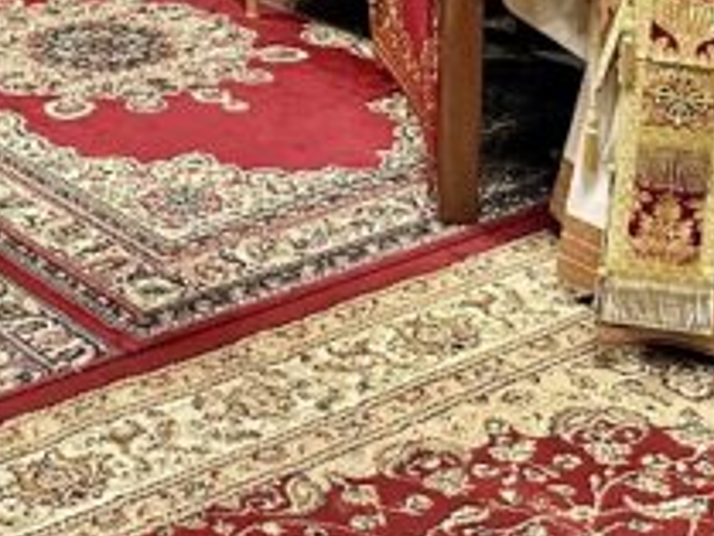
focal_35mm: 86
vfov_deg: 15.5
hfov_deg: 20.9
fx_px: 1775
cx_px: -195
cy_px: -319
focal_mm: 6.86
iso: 500
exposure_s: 1/50
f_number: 1.78
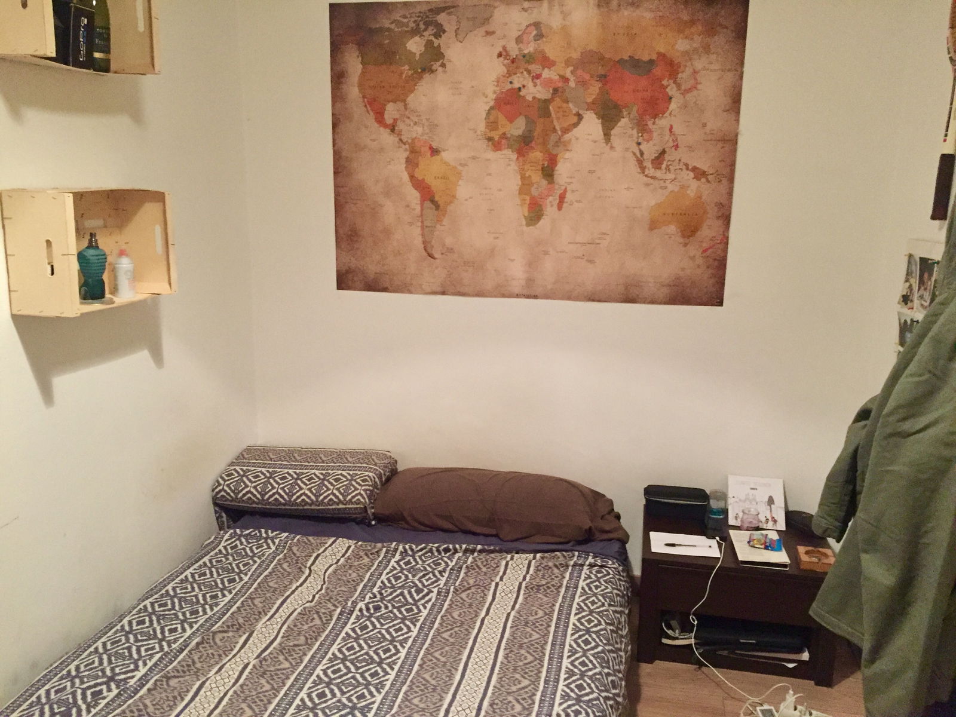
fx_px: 801
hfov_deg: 61.7
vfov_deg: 48.2
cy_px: 358
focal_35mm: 29
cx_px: 478
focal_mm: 4.15
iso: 500
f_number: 2.2
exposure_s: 1/17
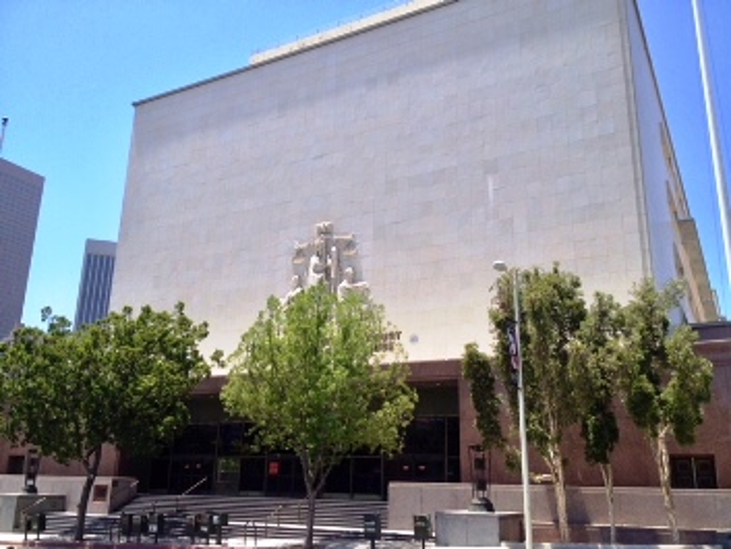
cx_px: 366
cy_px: 274
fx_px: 739
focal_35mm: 35
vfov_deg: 40.7
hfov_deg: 52.6
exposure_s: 1/1104
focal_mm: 4.28
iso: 50
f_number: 2.4
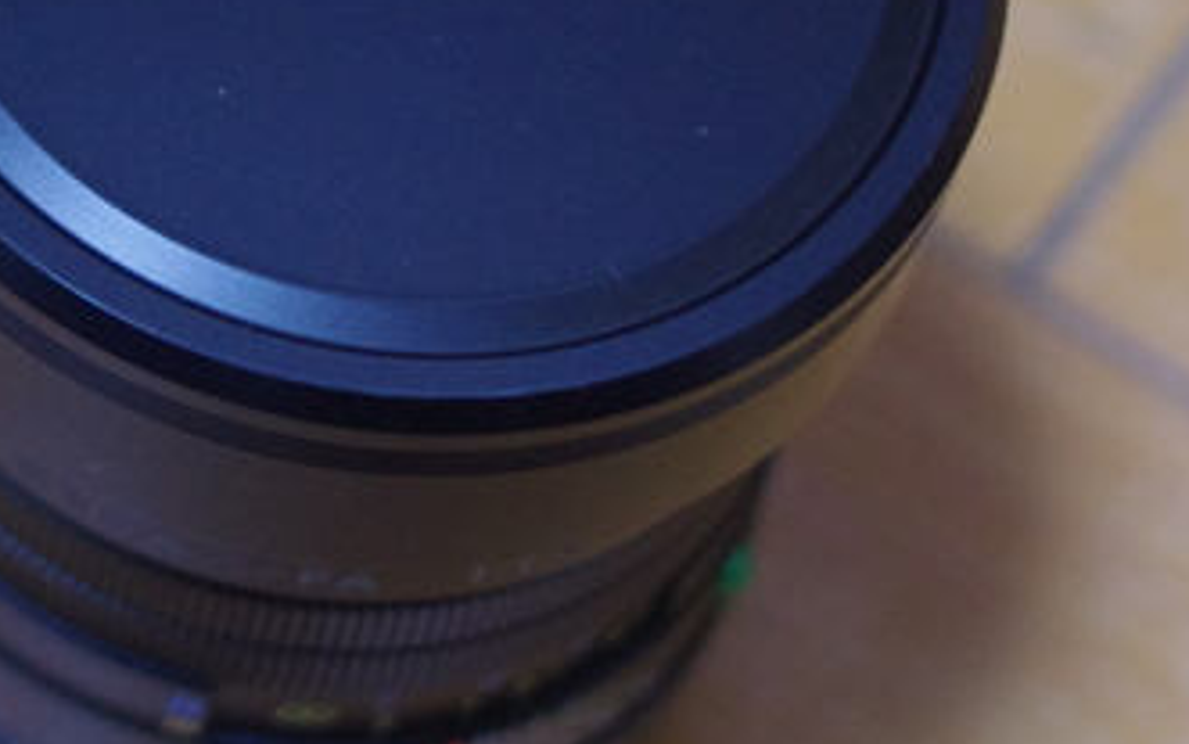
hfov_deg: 12.3
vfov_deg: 8.0
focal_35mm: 164
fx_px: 5315
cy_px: -7
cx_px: -413
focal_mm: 35
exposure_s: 1/15
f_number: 3.2
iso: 800
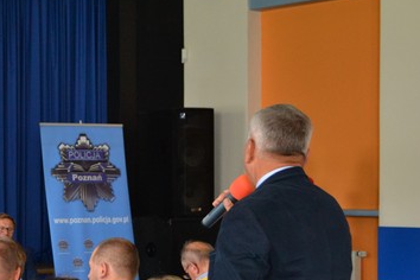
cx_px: -50
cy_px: 226
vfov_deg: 14.3
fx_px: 1108
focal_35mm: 95
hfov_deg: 20.4
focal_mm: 28
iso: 1250
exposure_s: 1/60
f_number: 4.5
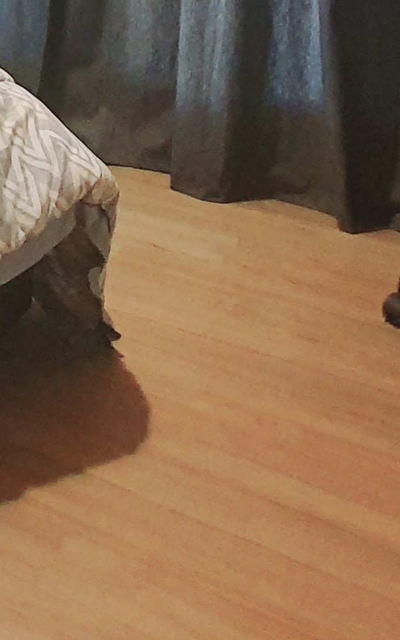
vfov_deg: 30.0
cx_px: -218
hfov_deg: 18.8
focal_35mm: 60
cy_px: -89
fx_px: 1047
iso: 400
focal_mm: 1.8
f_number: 2.2
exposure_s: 1/33
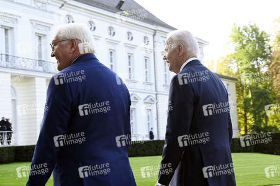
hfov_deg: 24.8
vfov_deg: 16.6
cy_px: 93
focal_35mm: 82
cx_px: 140
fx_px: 637
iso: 1250
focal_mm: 82
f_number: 11
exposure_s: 1/250
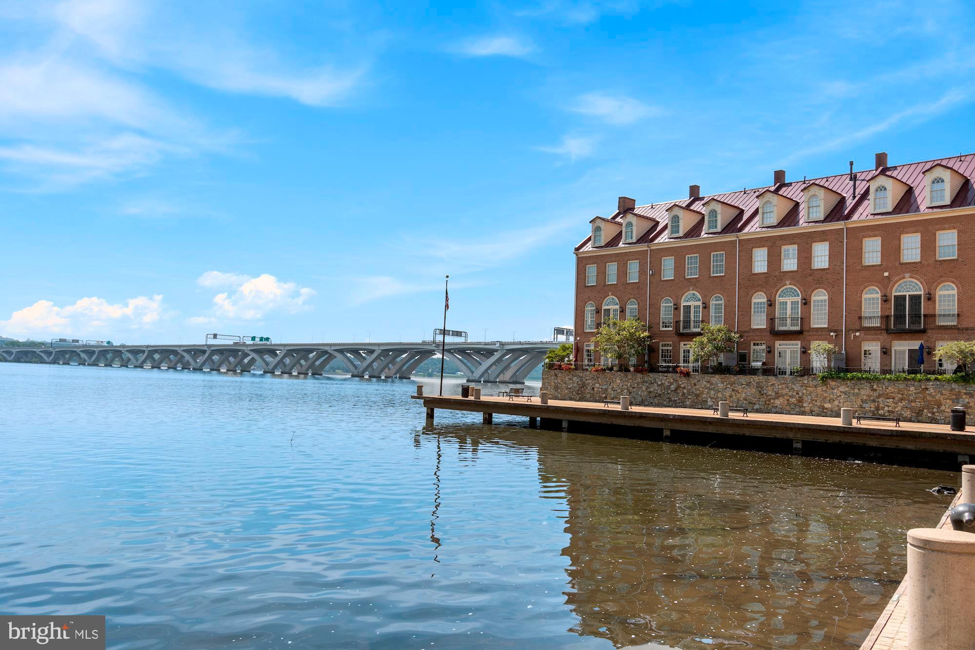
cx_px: 488
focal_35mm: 30
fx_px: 812
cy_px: 325
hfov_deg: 61.9
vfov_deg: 43.6
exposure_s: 1/250
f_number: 8
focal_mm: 20
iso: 200
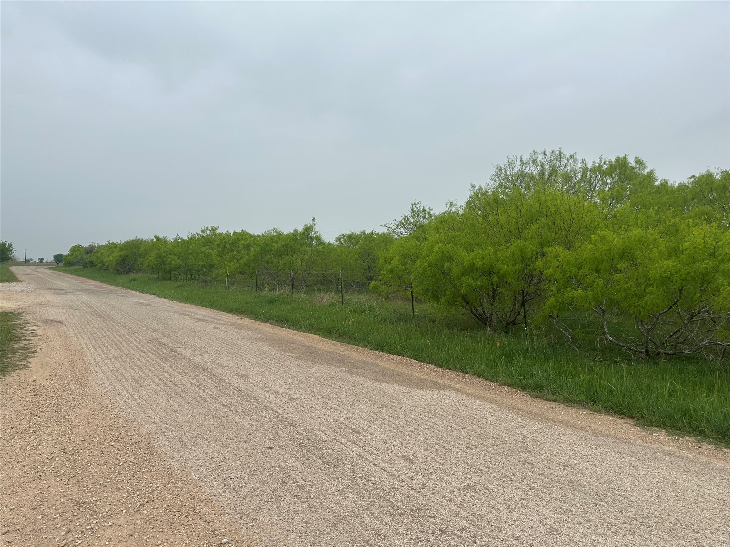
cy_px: 274
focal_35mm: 24
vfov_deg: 56.8
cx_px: 365
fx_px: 506
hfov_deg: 71.6
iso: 80
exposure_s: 1/5525
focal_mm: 6.86
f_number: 1.78
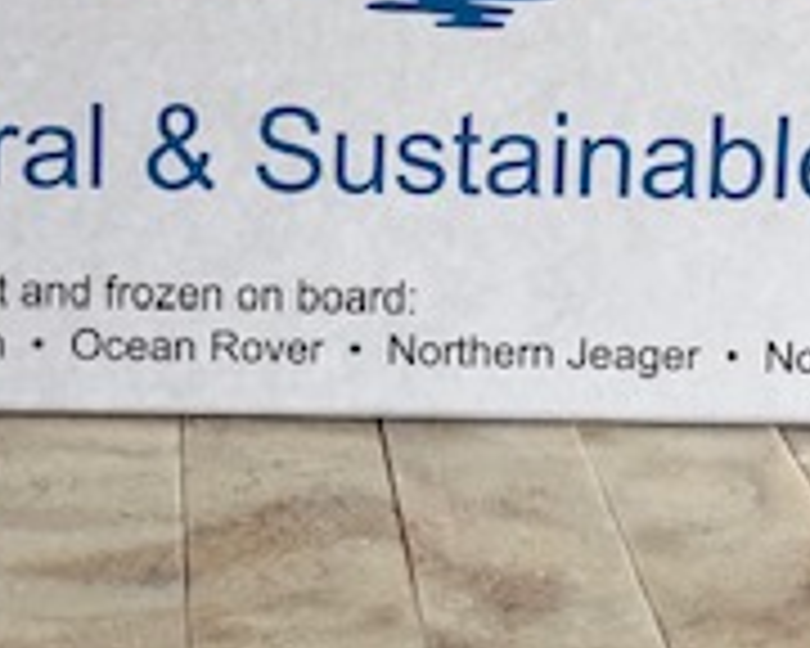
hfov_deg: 19.6
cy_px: 297
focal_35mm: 97
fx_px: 2325
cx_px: 220
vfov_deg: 15.9
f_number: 1.8
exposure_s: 1/209
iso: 20
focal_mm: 4
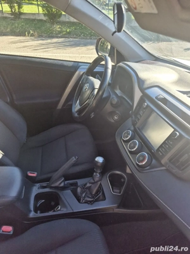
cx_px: 95
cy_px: 127
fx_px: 168
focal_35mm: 23
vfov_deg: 73.9
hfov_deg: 58.9
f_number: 1.8
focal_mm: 5.4
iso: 32
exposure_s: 1/182
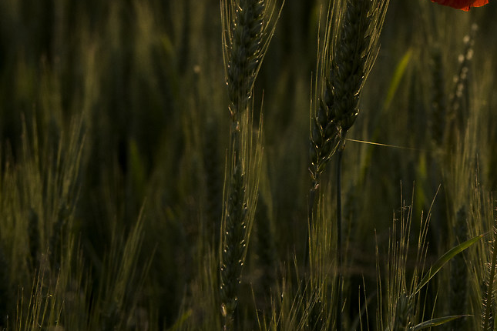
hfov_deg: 7.3
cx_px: 641
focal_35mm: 279
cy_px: -79
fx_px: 3851
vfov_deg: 4.9
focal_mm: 50
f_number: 6.3
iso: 100
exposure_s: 1/250
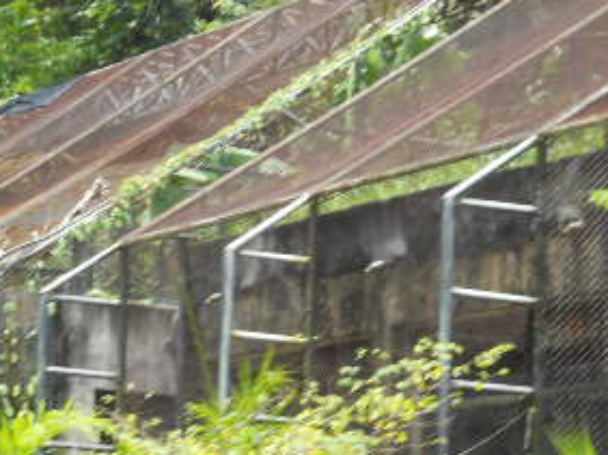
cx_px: 248
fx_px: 3071
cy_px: 276
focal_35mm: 175
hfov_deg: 11.3
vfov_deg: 8.5
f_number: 5.9
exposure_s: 1/100
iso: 80
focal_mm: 13.9
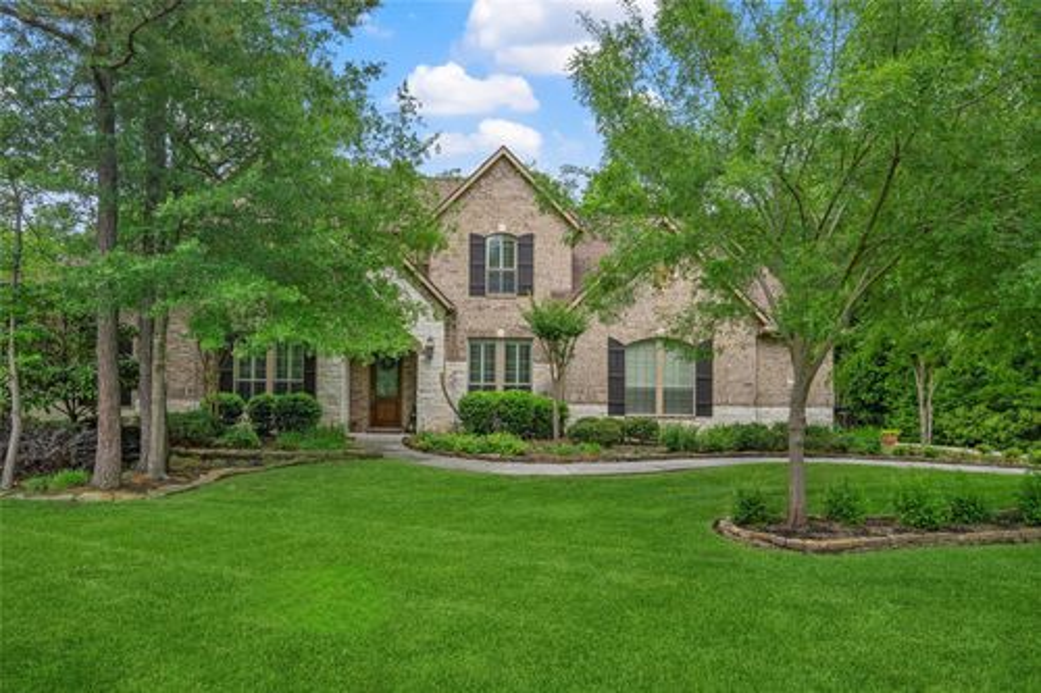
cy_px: 346
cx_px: 520
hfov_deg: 79.9
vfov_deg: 58.3
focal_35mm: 22
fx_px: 621
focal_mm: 21.5
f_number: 8
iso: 125
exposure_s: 1/125
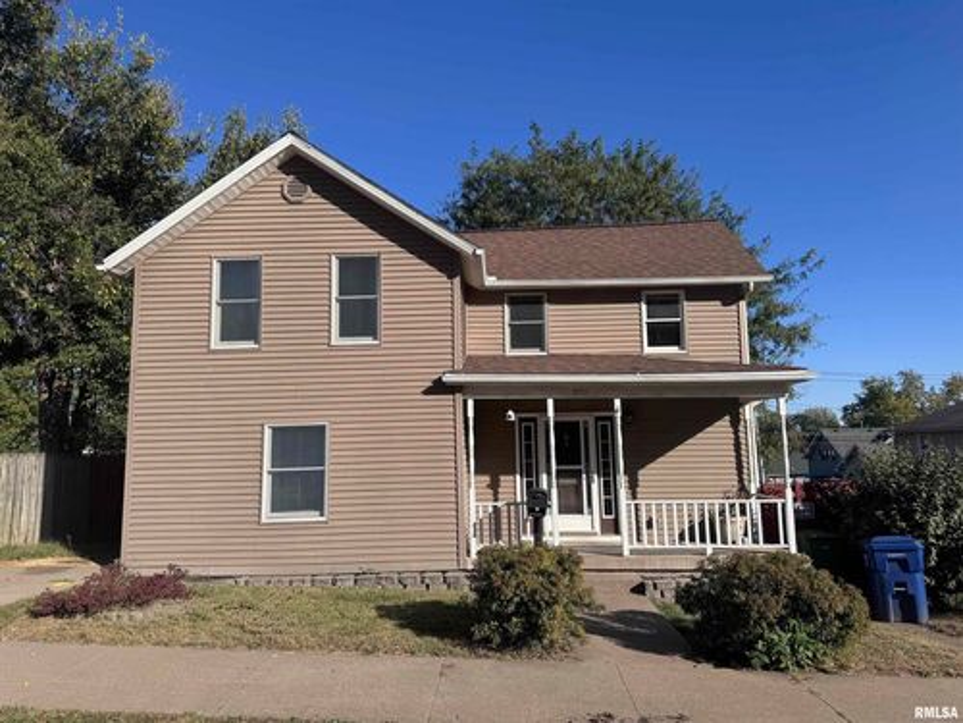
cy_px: 362
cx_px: 482
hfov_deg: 71.6
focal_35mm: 24
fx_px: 668
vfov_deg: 56.8
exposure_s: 1/4950
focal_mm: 6.76
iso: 80
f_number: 1.78
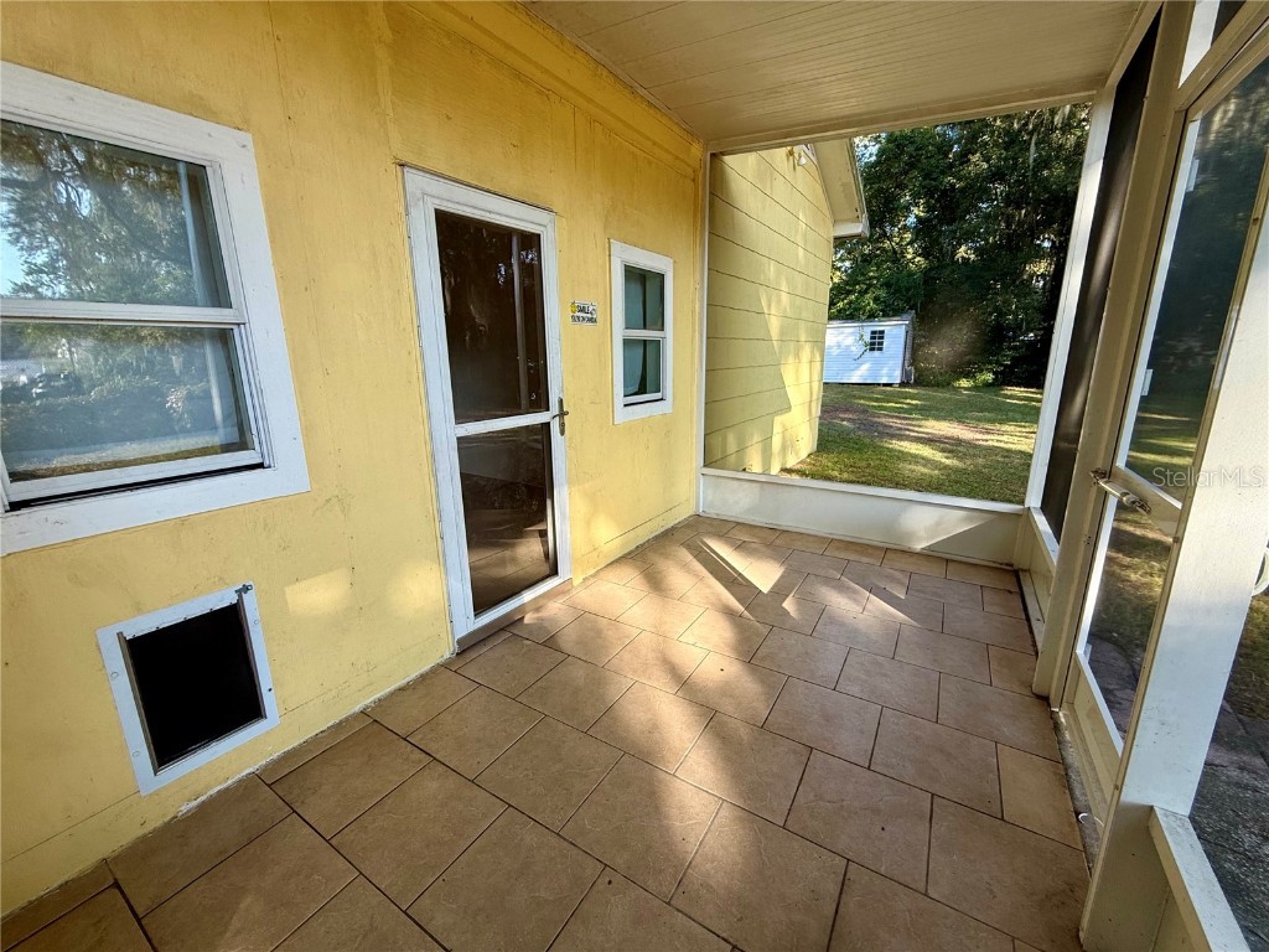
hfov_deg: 102.1
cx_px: 634
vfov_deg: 85.7
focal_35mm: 14
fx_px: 513
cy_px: 476
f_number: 2.2
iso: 64
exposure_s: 1/222
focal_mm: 2.22
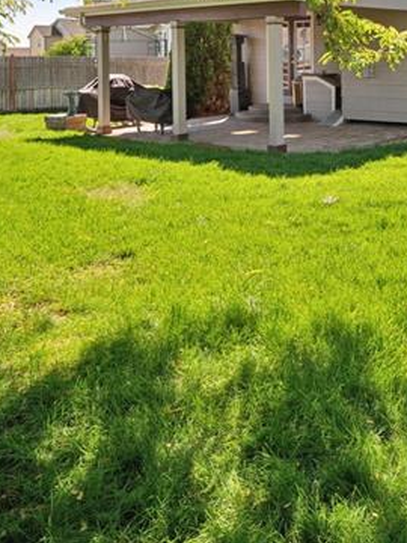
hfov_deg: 32.5
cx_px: 399
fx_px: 643
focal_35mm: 41
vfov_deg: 42.5
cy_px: 69
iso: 800
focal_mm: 15
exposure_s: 1/200
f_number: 11
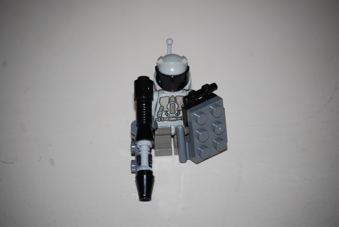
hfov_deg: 11.4
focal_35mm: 180
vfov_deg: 7.7
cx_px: 170
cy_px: 114
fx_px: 1697
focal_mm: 120
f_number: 5
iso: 200
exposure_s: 1/60
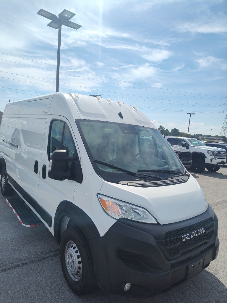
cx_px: 114
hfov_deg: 58.9
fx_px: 201
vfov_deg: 73.9
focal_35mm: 23
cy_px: 152
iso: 100
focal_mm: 5.56
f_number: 1.8
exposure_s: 1/4275
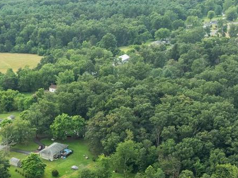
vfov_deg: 18.7
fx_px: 529
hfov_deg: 24.4
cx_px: 11
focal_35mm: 77
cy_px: 165
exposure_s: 1/240
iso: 390
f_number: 2.8
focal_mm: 12.29
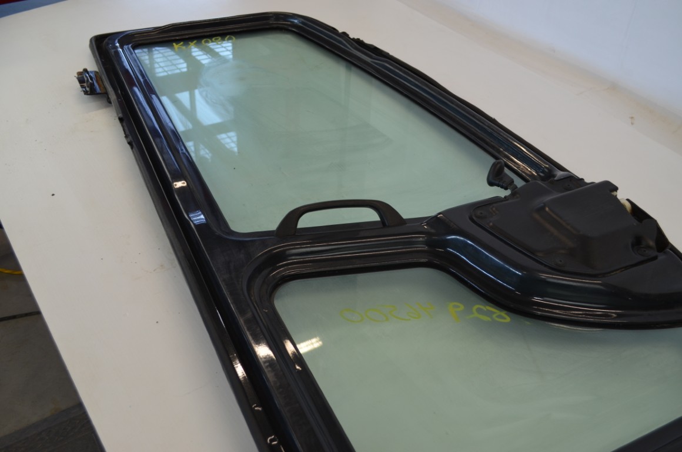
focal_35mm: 33
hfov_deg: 57.3
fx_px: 624
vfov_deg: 39.8
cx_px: 341
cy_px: 226
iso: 400
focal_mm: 22
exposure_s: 1/100
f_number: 5
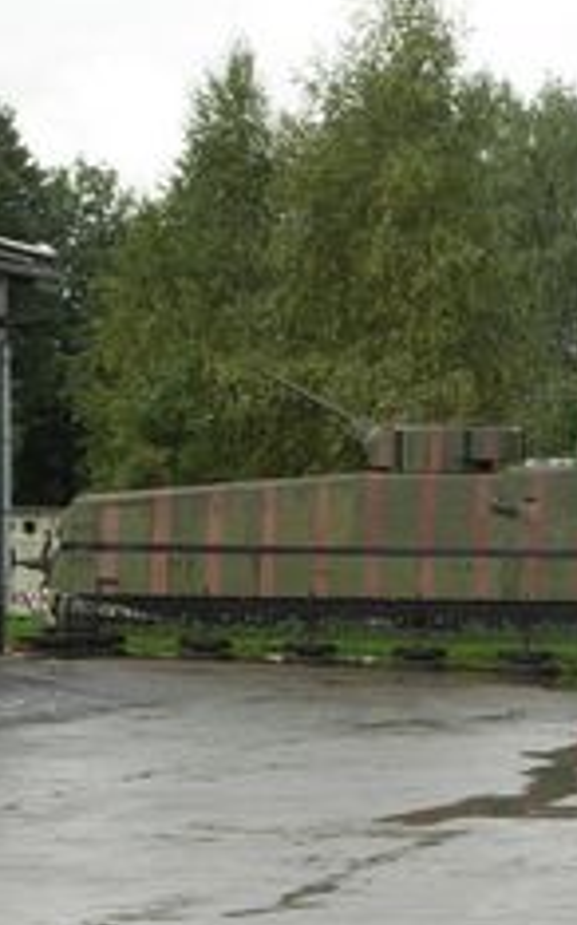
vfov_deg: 11.0
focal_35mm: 190
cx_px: 719
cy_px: 553
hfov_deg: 6.8
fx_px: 4786
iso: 50
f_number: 4.5
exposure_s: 1/250
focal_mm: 27.1
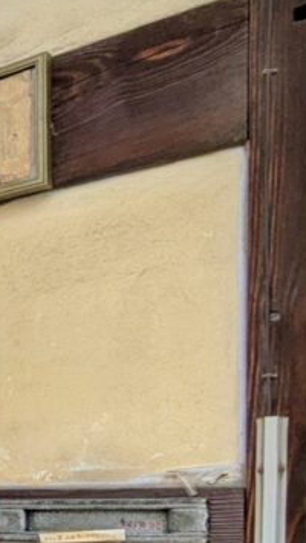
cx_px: -555
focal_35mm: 55
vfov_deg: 35.4
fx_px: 792
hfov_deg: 12.4
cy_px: 498
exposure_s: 1/2347
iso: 50
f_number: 2.2
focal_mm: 1.83
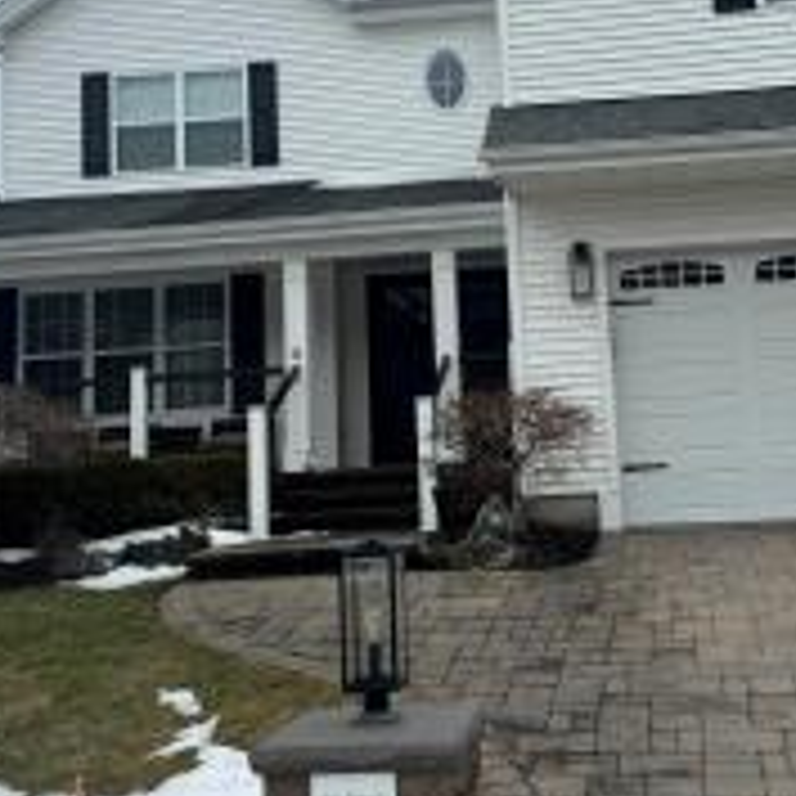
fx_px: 1249
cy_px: 279
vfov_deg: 35.1
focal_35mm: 48
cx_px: 508
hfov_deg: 35.1
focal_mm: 6.76
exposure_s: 1/2710
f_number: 1.78
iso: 80
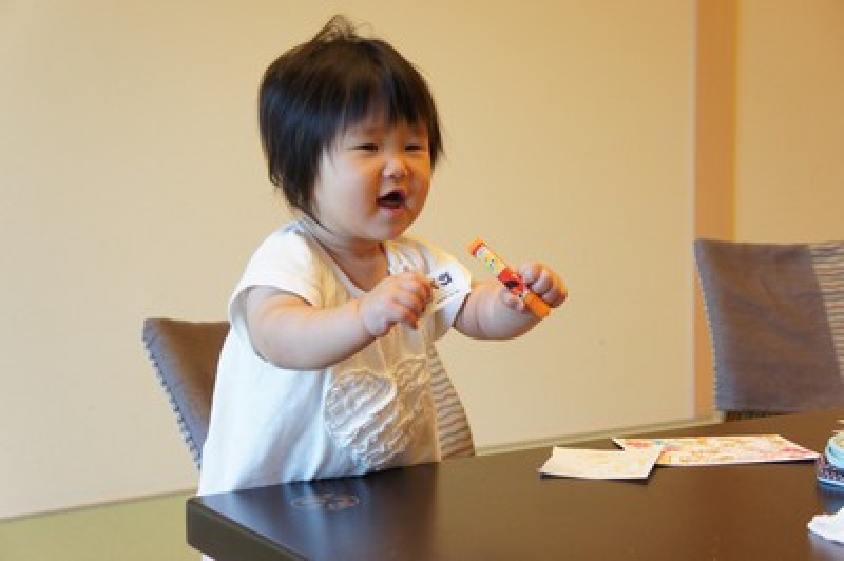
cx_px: 422
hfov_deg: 30.5
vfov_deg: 20.6
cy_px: 280
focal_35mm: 66
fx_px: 1546
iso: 1250
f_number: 5
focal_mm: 44
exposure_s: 1/80
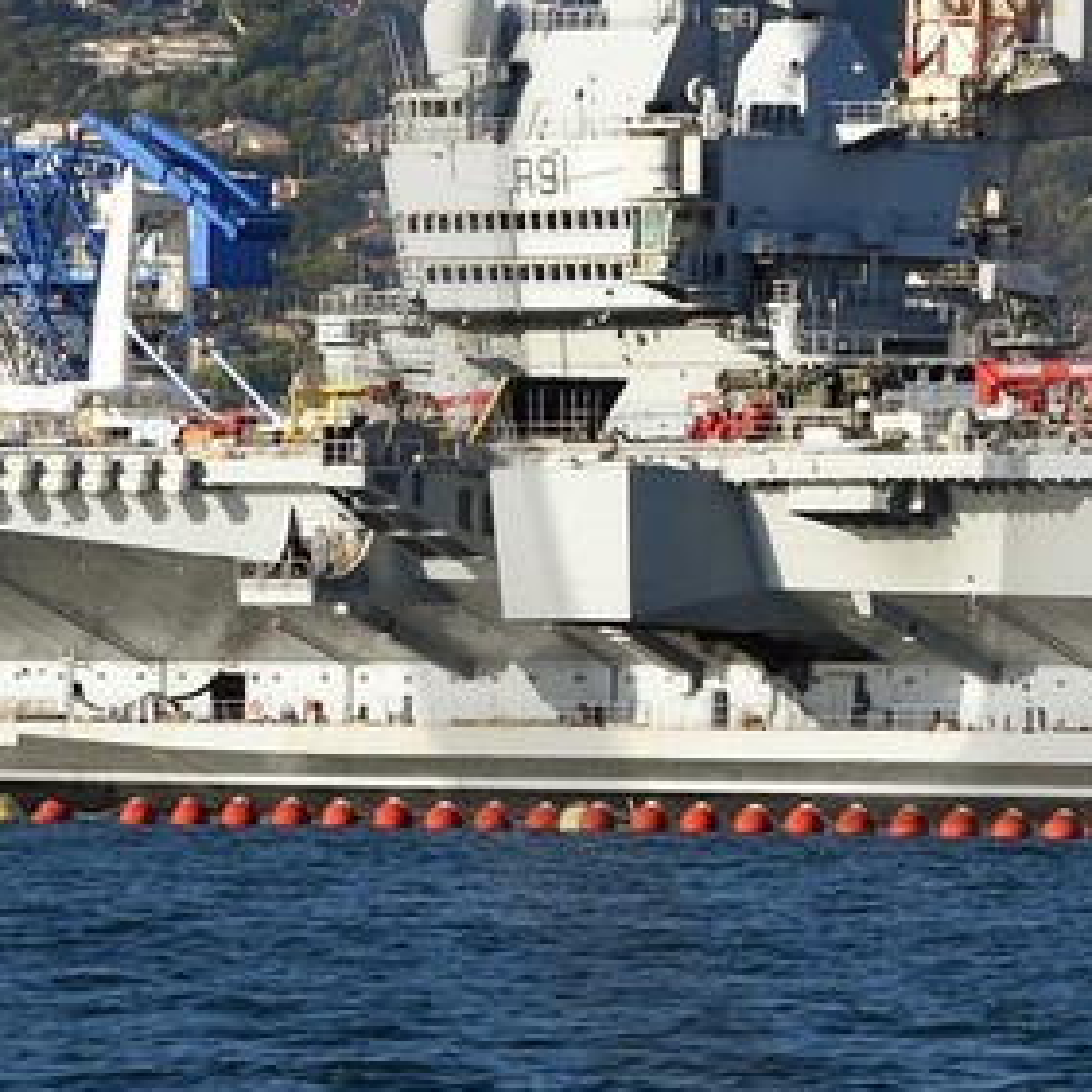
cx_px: 1924
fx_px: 13491
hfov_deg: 4.6
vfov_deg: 4.6
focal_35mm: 378
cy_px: 190
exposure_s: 1/400
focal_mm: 78
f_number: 9
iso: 200
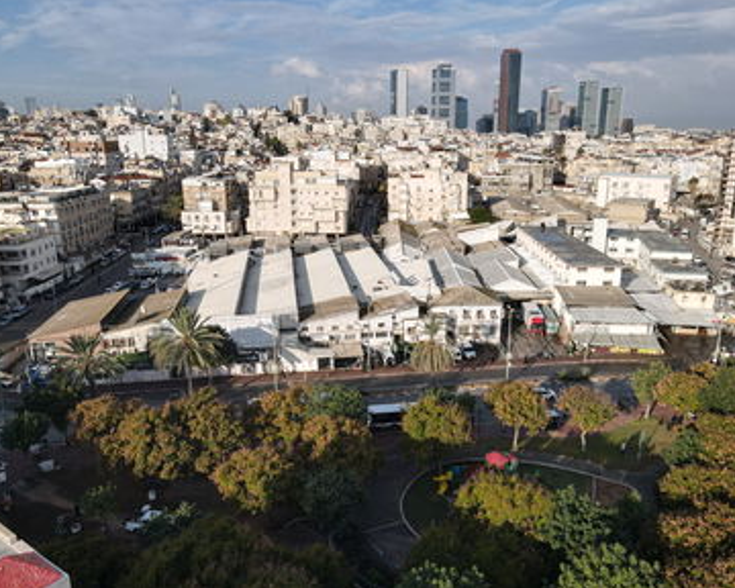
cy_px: 286
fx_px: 566
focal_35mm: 26
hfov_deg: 65.9
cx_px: 394
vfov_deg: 54.9
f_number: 2.8
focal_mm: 4.5
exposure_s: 1/800
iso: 110
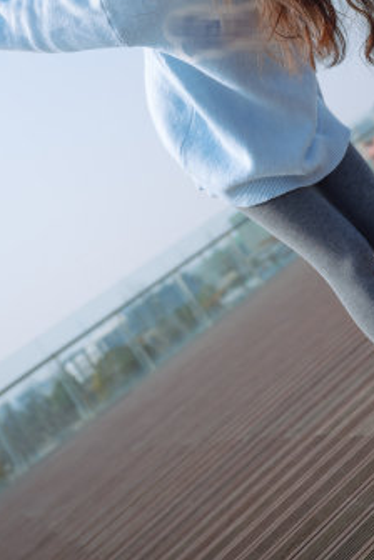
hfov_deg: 21.5
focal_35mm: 63
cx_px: 242
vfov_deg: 30.7
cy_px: 70
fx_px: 980
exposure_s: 1/1000
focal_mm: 34.5
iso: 64
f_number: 3.2
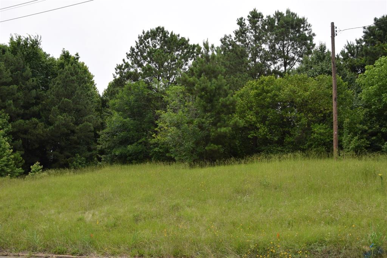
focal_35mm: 34
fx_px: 371
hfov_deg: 55.1
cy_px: 129
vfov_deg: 38.3
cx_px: 194
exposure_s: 1/200
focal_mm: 23
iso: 100
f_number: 8
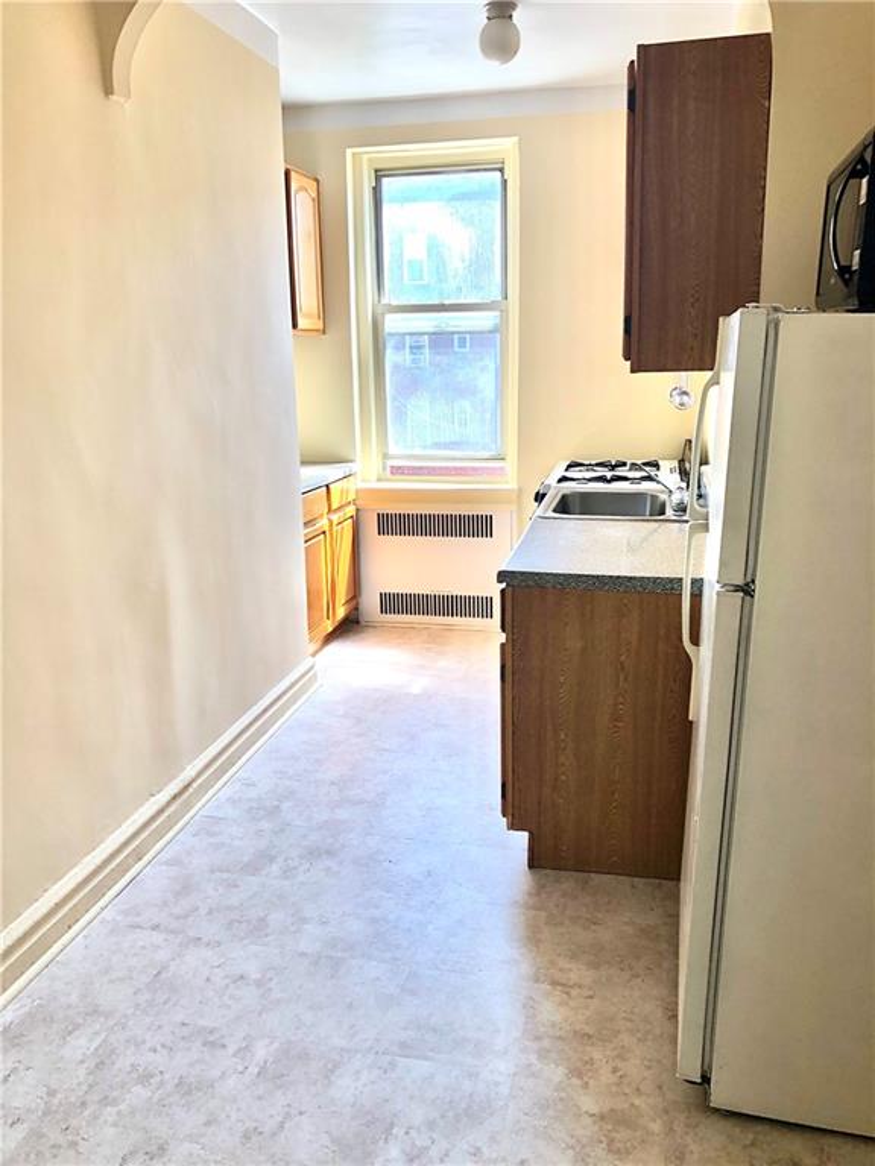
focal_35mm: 28
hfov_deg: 49.7
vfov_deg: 63.4
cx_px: 438
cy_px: 583
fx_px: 944
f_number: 1.8
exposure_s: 1/120
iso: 50
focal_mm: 3.99
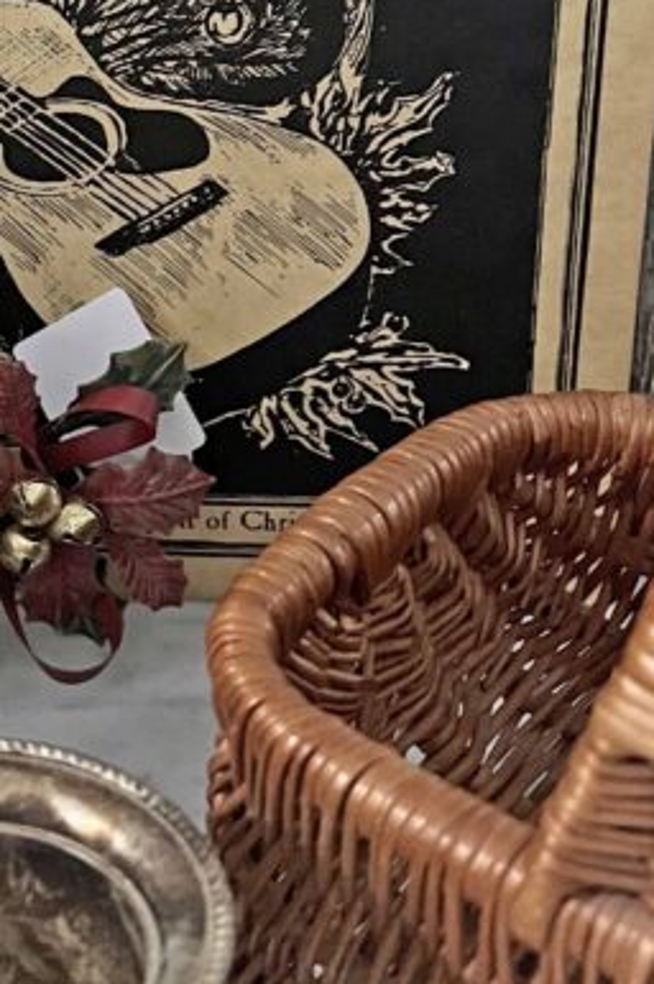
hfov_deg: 17.7
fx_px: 1965
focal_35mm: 72
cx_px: -204
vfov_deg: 27.8
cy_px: 268
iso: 500
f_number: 1.5
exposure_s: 1/30
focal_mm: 5.7
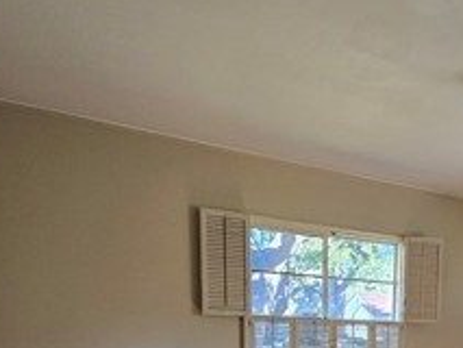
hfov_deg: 42.0
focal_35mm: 39
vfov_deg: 31.8
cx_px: 454
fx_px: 522
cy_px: 398
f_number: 2.2
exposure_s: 1/60
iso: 100
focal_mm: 2.2
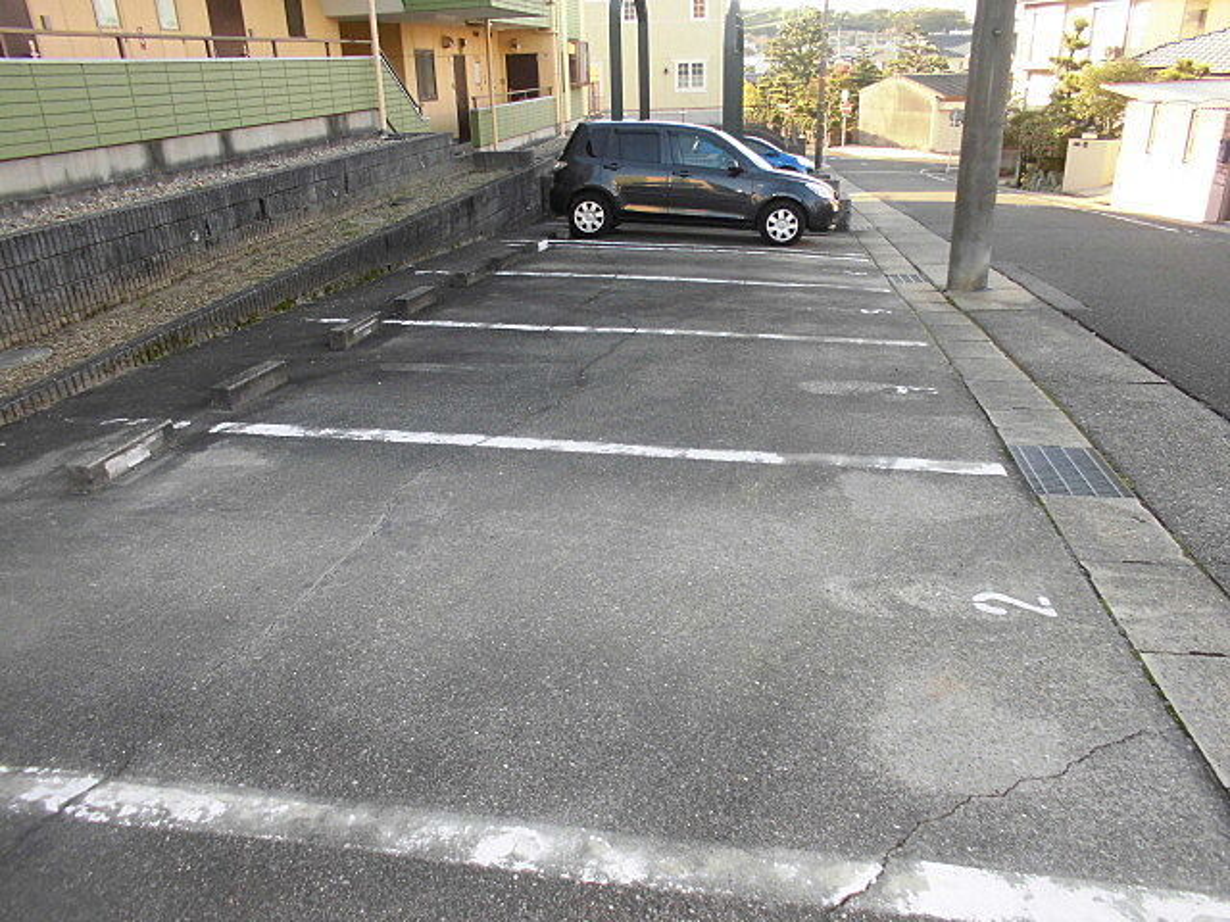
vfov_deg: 53.1
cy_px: 461
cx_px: 615
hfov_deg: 67.3
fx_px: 924
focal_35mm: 26
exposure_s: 1/100
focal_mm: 4.6
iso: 100
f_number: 3.5
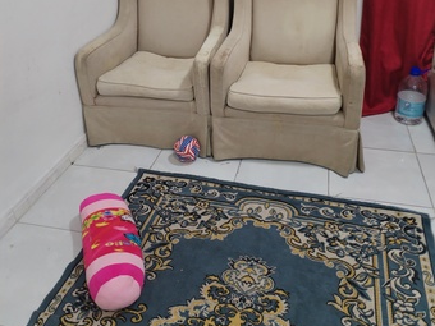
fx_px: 440
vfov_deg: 39.6
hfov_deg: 52.6
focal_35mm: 35
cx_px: 217
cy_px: 80
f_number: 1.8
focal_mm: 4.75
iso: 362
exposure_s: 1/33.3
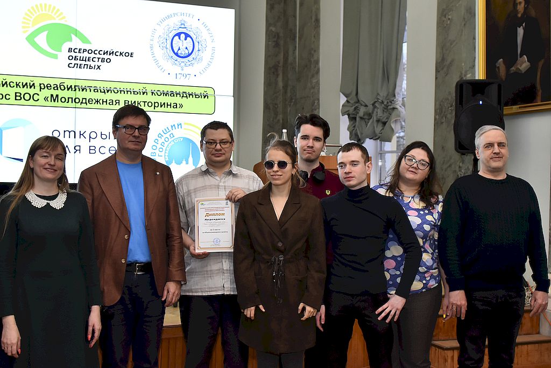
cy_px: 184
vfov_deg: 25.8
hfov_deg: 37.8
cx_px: 276
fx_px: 804
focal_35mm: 52
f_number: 4.5
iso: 1000
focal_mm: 35
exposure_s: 1/160
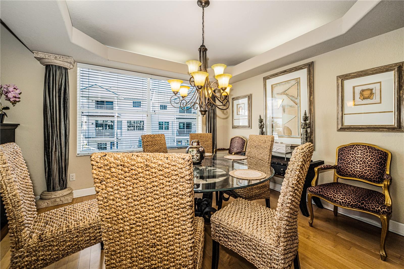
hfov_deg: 104.3
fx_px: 157
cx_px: 202
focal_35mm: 14
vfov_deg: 81.2
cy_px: 134
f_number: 8
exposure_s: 1/125
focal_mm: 14
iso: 160
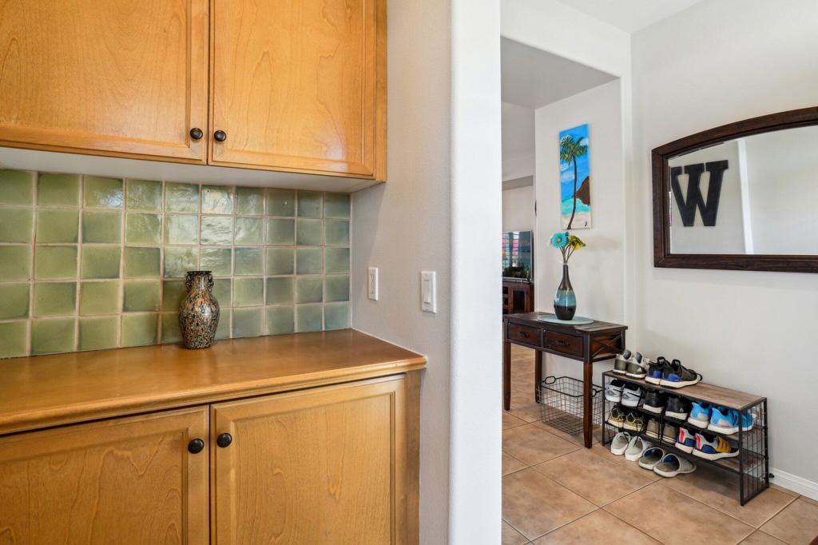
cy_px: 272
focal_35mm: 16
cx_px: 409
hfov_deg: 96.8
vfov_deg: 73.7
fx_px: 363
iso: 400
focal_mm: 16
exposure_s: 1/13
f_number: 8
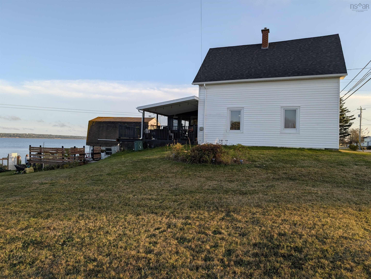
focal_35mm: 24
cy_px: 140
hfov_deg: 71.5
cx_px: 186
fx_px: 258
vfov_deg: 56.9
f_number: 1.68
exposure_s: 1/3115
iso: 20
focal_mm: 6.9
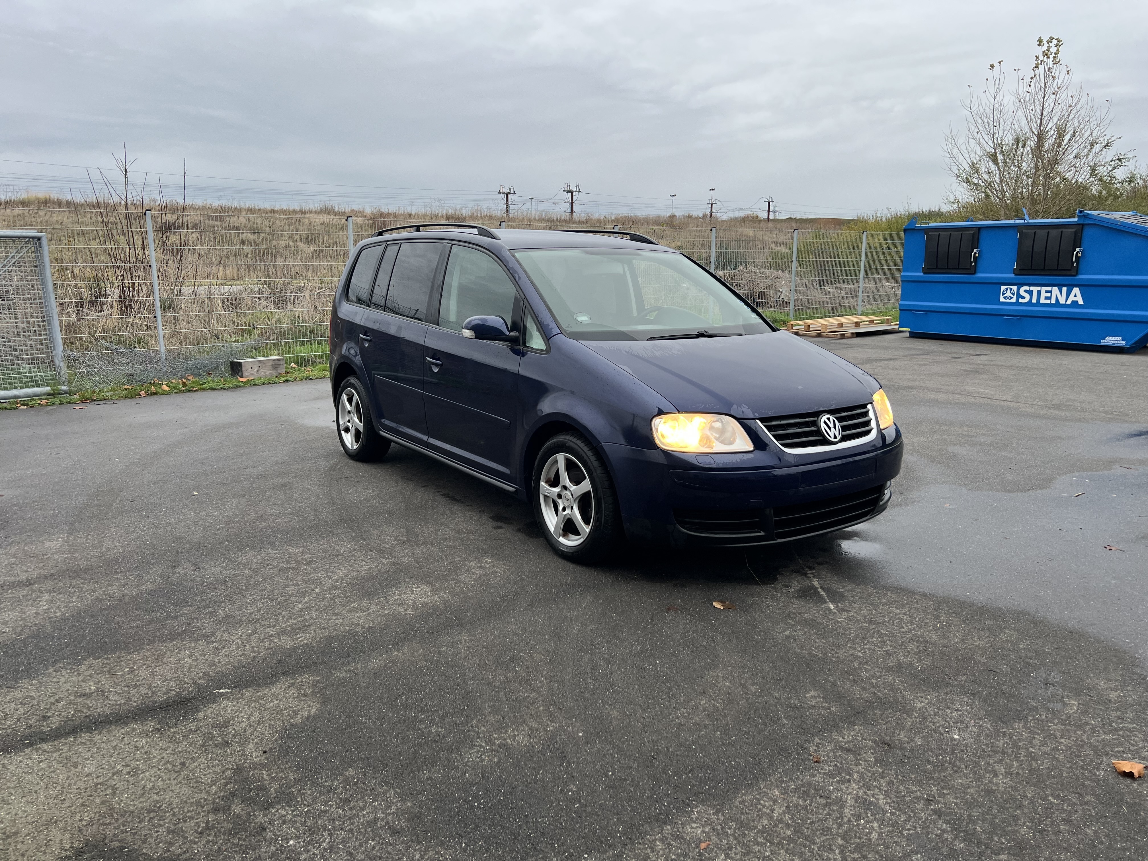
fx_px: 862
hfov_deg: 67.3
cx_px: 574
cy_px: 430
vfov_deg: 53.1
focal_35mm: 26
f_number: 1.5
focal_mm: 5.7
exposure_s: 1/121
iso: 125
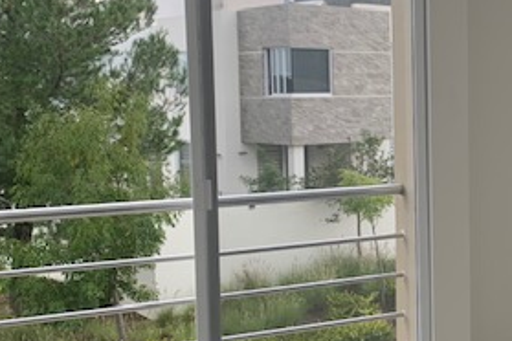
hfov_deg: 30.6
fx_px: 882
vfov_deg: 21.9
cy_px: 158
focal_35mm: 62
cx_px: 483
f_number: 1.8
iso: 40
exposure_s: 1/121
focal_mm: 4.25
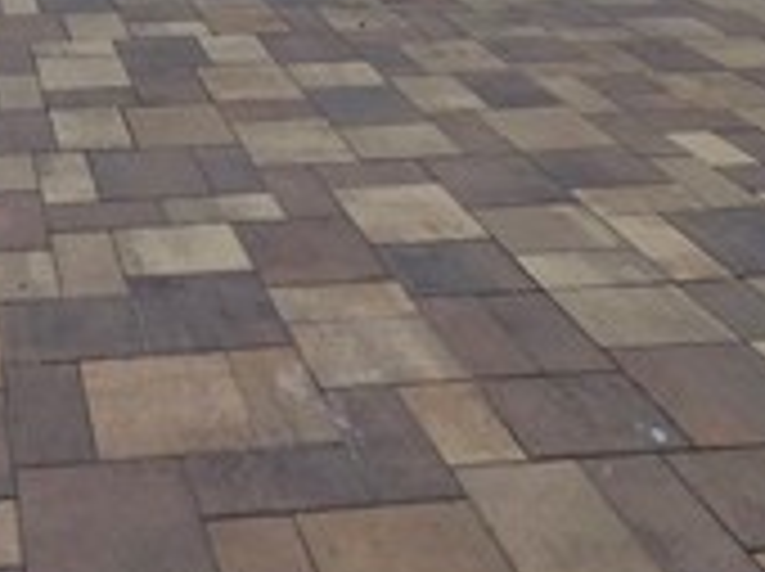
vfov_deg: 23.4
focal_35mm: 49
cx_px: 4
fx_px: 1081
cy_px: -297
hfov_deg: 35.4
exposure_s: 1/2000
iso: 80
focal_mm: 2.2
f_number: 2.2
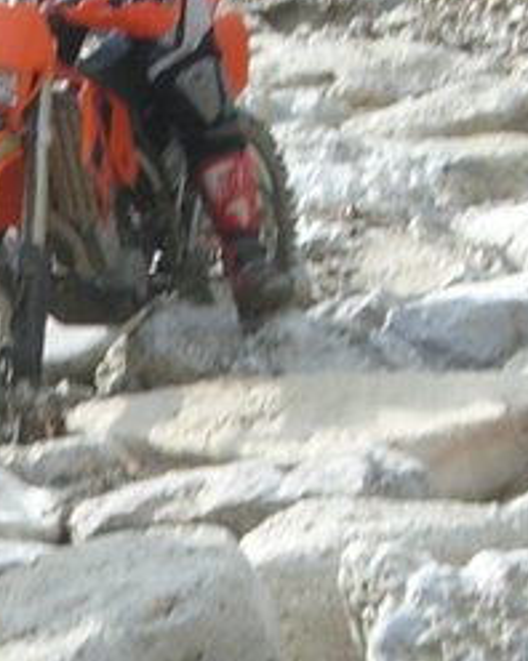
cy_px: 472
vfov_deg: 6.1
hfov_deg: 4.8
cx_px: -61
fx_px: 6239
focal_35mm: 319
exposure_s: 1/125
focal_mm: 12.8
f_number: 6.5
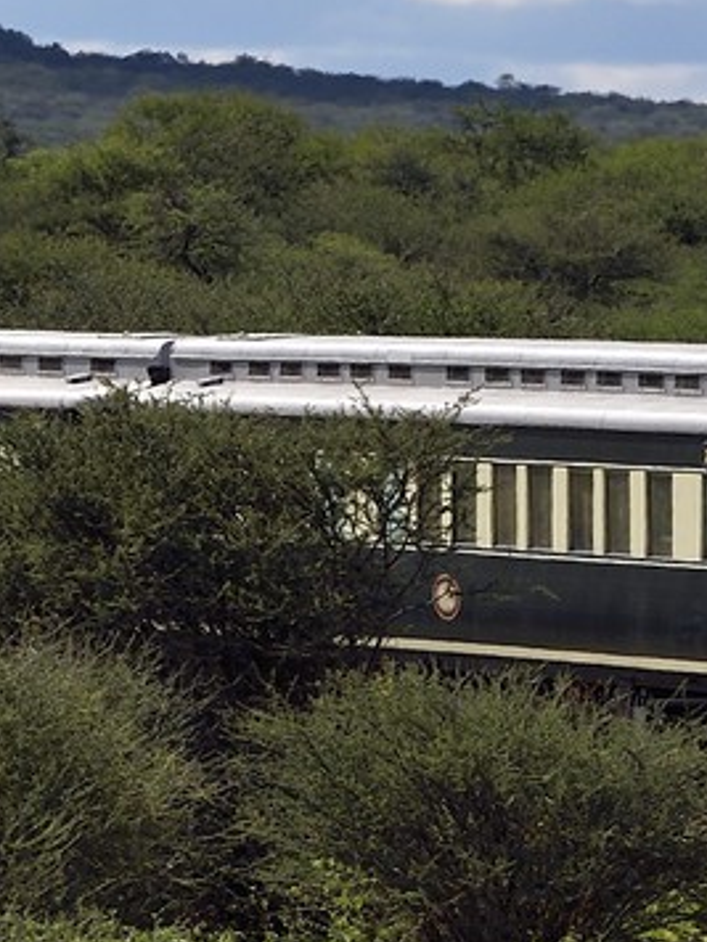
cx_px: -1231
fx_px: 17646
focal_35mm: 648
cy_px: 627
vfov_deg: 3.1
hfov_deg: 2.3
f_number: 8
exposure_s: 1/800
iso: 200
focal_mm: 150
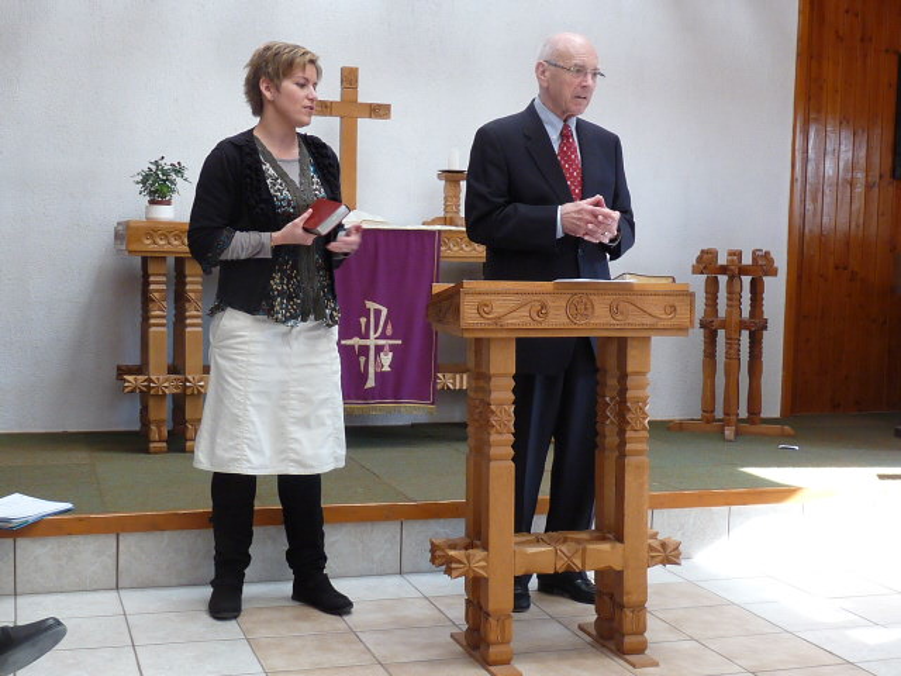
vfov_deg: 28.6
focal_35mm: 51
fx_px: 1327
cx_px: 450
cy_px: 338
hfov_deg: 37.5
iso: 160
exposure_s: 1/30
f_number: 2.8
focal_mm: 5.1
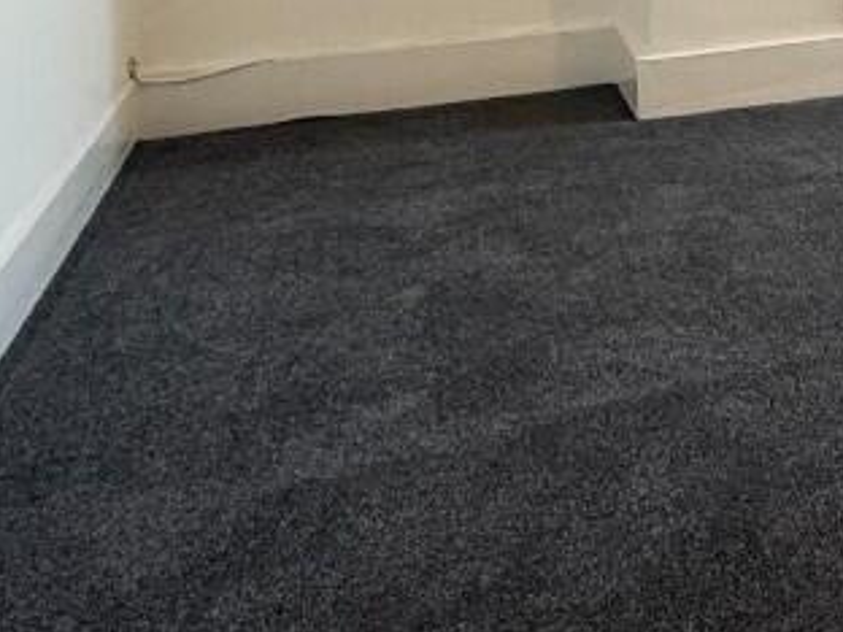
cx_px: 943
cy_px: -95
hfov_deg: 35.0
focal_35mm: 46
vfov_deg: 28.2
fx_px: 1120
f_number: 2.2
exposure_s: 1/99
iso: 320
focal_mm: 2.22
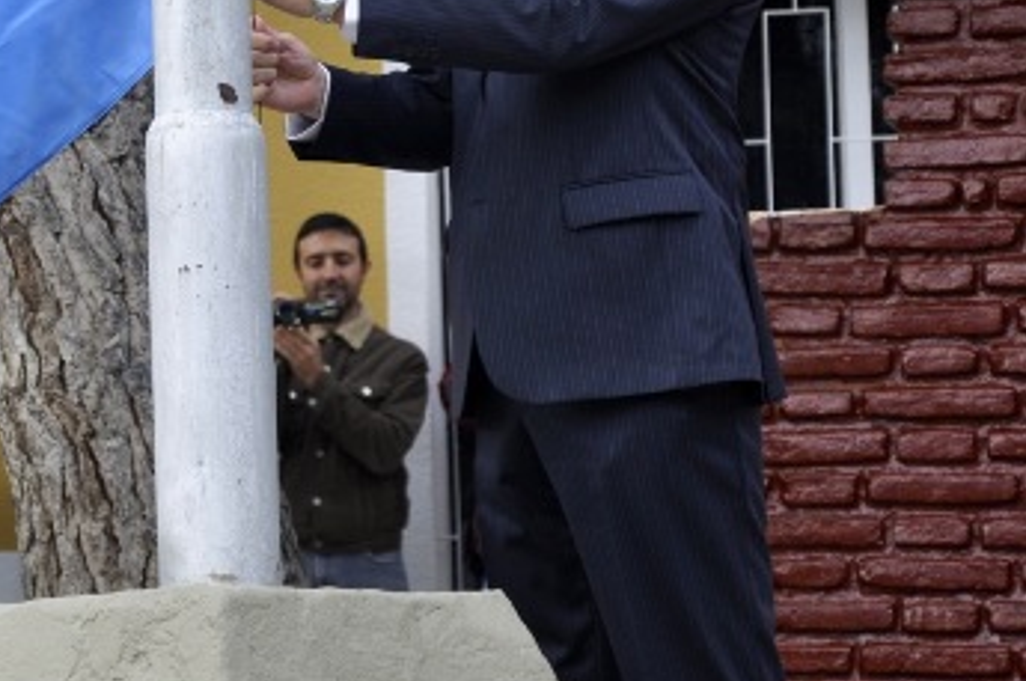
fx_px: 5749
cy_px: 153
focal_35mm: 202
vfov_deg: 6.8
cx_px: -33
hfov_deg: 10.1
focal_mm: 58
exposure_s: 1/100
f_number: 5
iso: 200
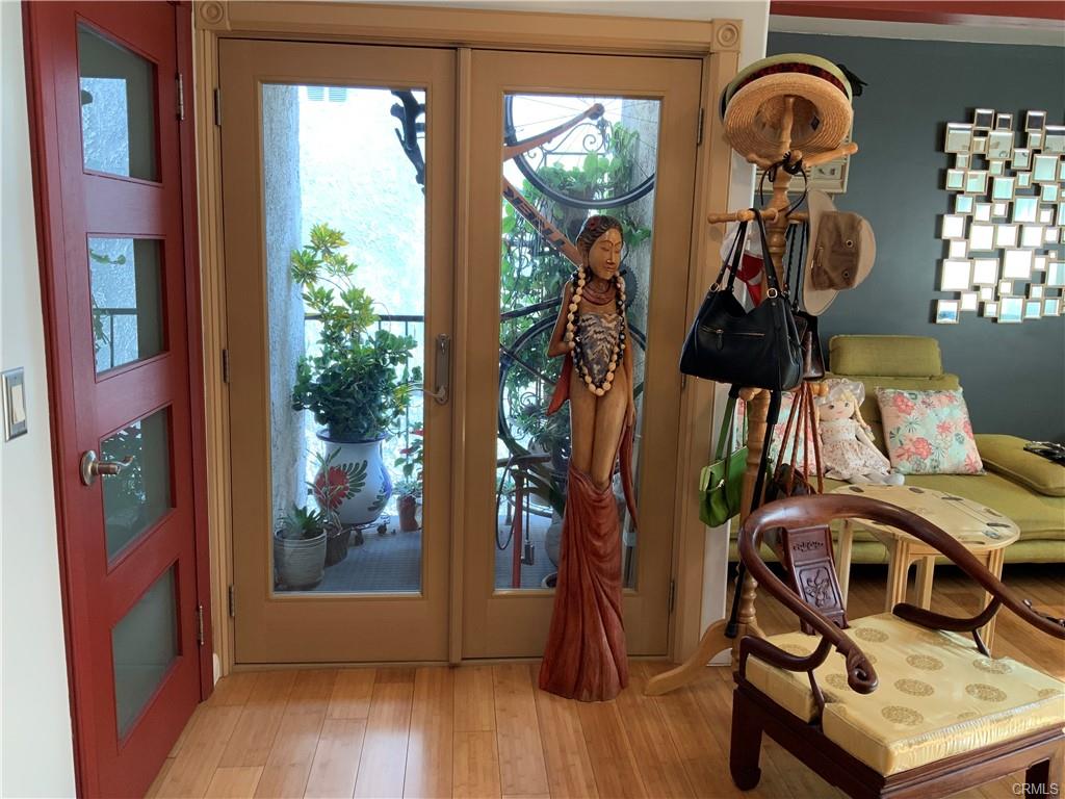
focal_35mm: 29
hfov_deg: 61.7
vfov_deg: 48.2
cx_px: 532
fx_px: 892
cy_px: 400
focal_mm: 3
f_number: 1.8
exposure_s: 1/60
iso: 64
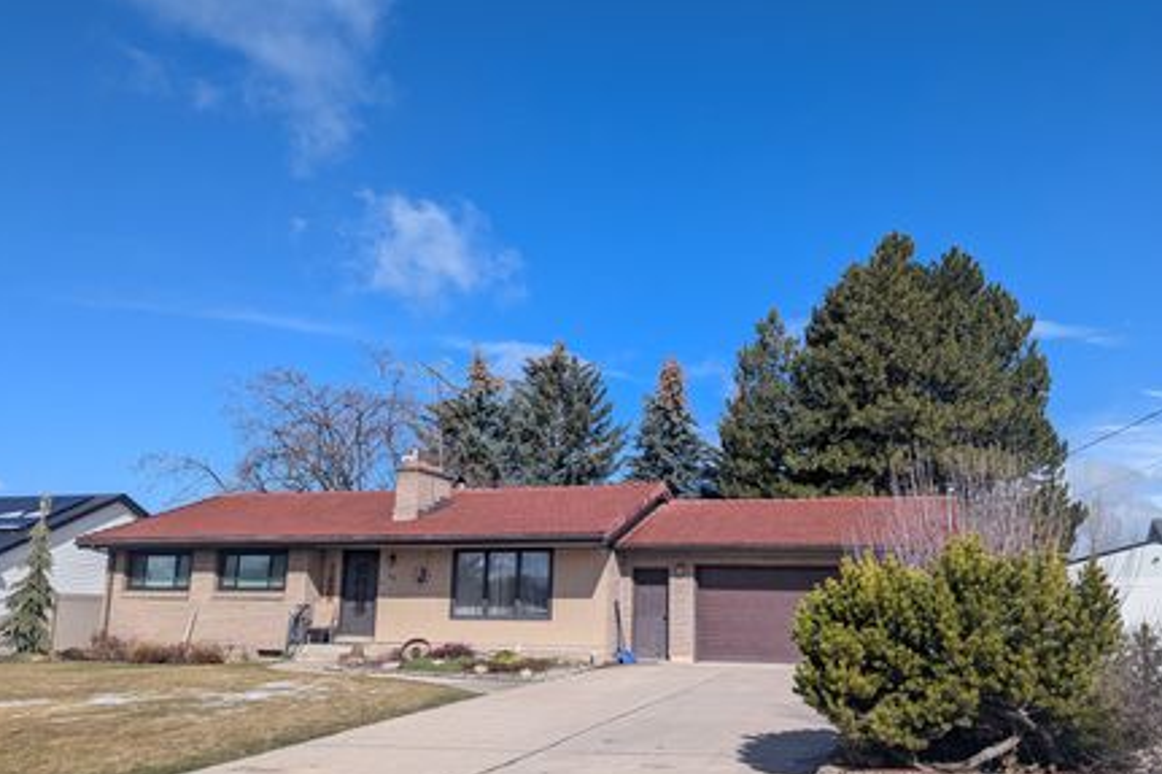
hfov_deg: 63.4
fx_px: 936
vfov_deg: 44.8
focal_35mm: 29
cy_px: 437
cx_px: 661
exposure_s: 1/3534
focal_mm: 6.81
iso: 45
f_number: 1.85
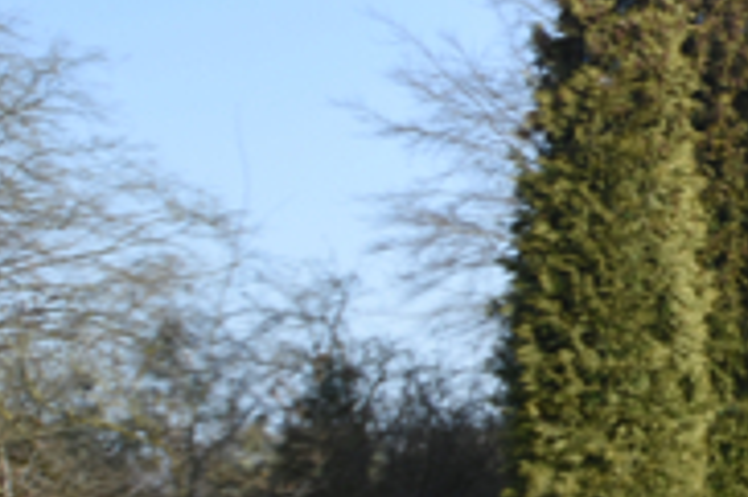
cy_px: 185
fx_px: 1640
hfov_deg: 18.2
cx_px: 1463
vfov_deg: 17.2
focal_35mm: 79
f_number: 4
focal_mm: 12
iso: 200
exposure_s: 1/1250
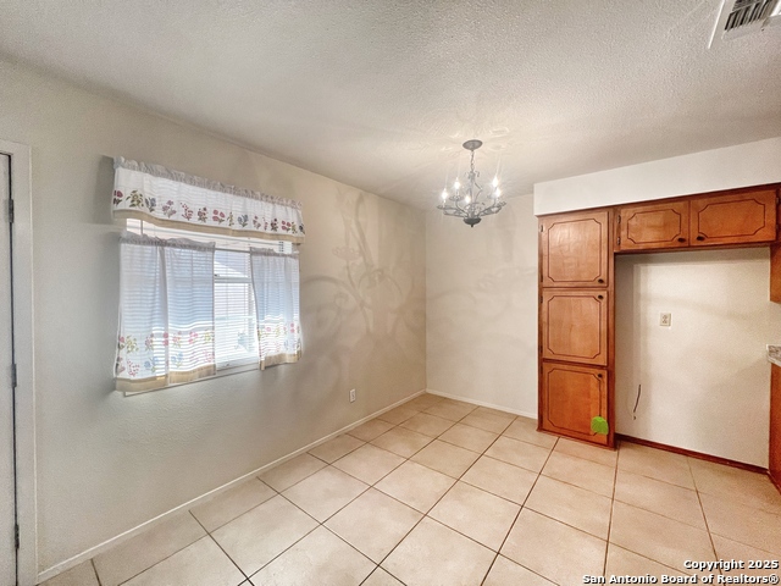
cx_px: 390
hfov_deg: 106.2
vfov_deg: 89.9
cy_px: 293
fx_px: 293
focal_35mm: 13
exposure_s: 1/120
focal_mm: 1.57
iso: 125
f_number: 1.8
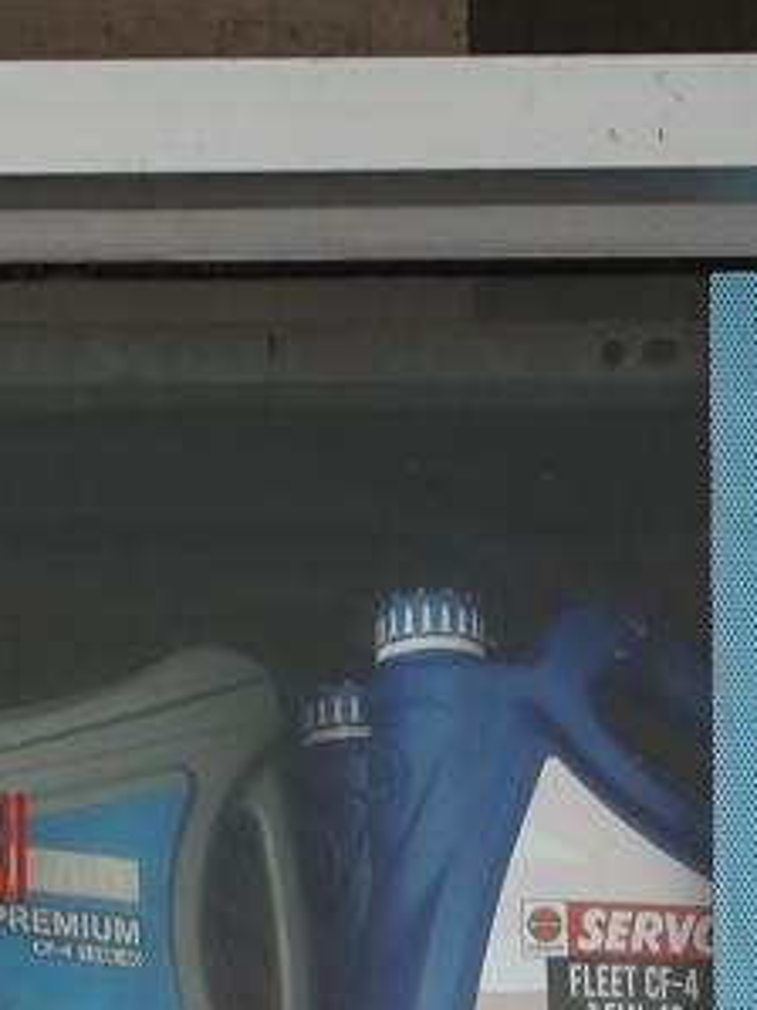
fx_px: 4639
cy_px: 2672
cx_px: 392
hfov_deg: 9.3
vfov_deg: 10.2
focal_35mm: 159
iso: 160
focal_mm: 30
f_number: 5.6
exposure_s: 1/100
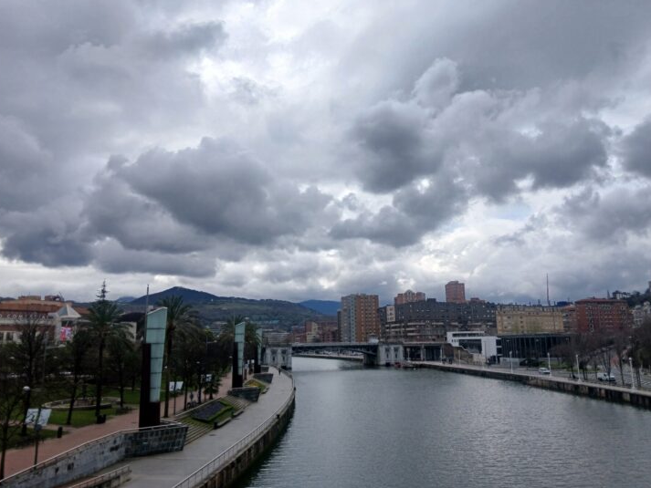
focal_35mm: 28
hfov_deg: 63.4
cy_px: 226
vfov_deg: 49.7
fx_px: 527
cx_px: 337
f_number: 1.8
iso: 20
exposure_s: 1/1127
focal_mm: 3.98
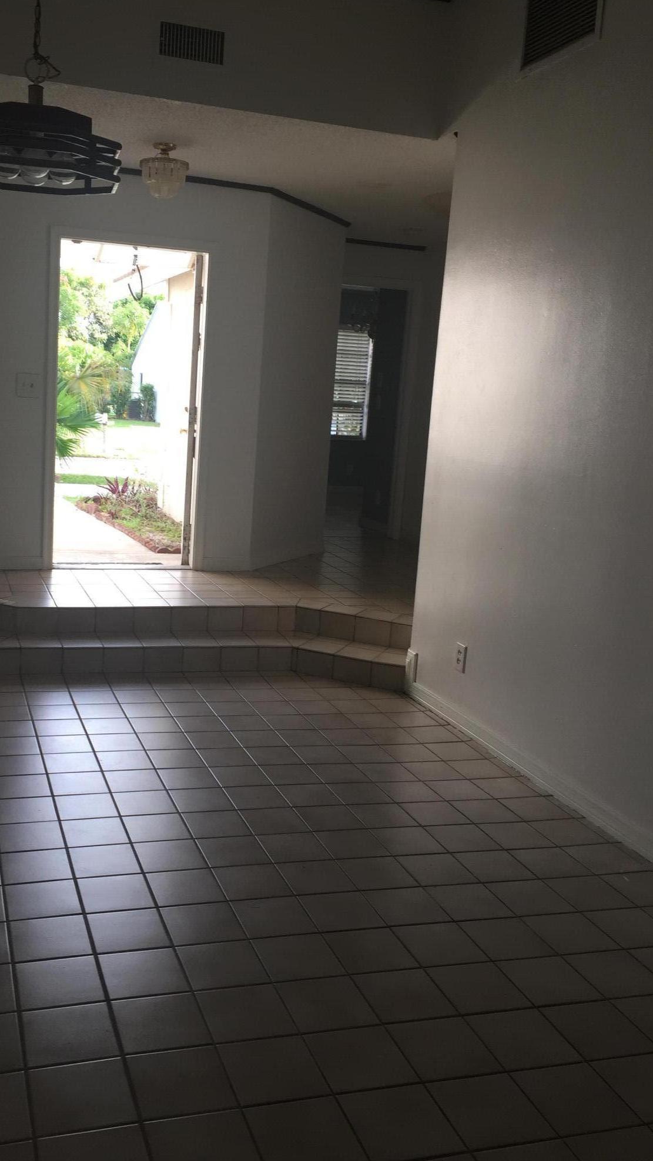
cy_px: 574
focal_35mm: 32
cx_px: 234
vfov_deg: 61.0
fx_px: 985
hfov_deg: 36.4
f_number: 2.2
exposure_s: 1/120
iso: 32
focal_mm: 4.15
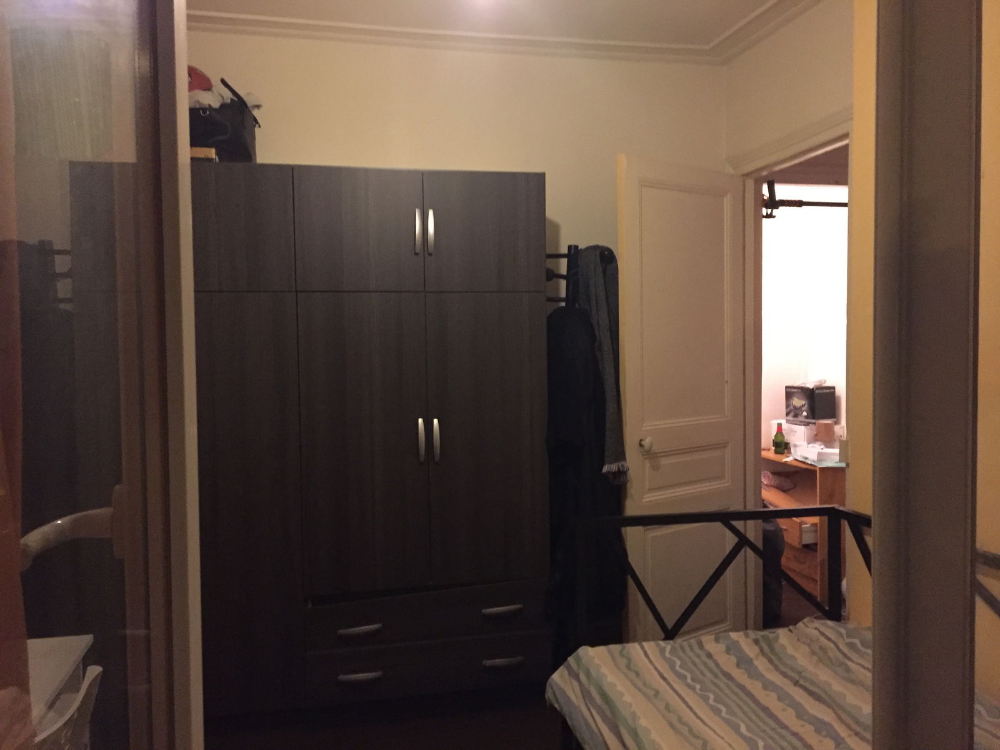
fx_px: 838
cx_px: 500
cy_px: 375
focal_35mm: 29
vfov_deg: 48.2
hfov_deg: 61.7
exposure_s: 1/17
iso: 400
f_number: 2.2
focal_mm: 4.15
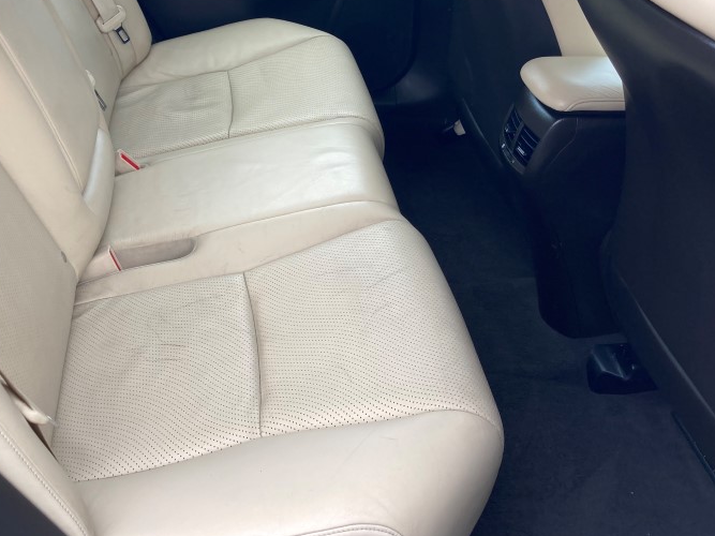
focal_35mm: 43
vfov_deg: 33.0
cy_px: 138
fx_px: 888
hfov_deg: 43.7
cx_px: 293
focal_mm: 3.99
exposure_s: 1/127
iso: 20
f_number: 1.8
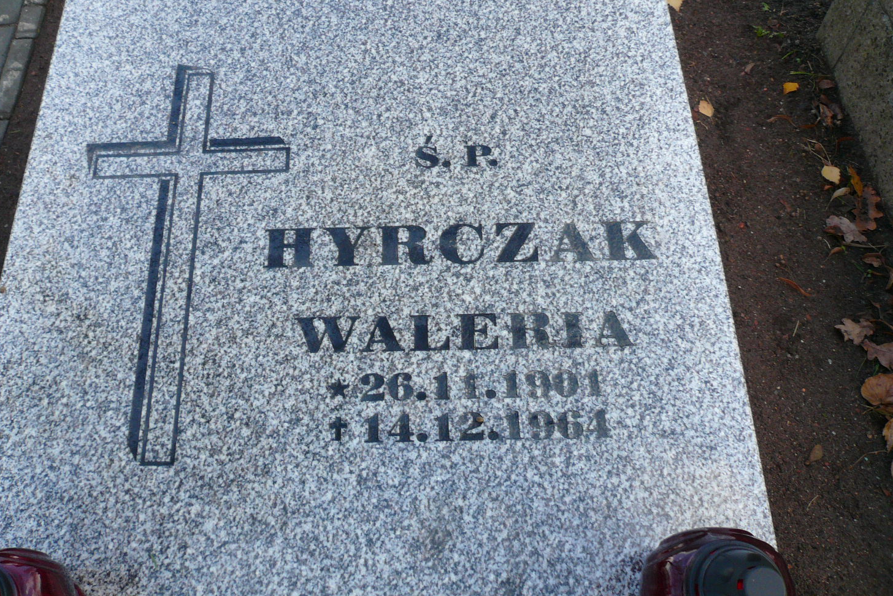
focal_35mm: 32
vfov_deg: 41.0
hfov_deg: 58.6
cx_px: 413
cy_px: 250
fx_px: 794
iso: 100
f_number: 2.8
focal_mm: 4.6
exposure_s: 1/160
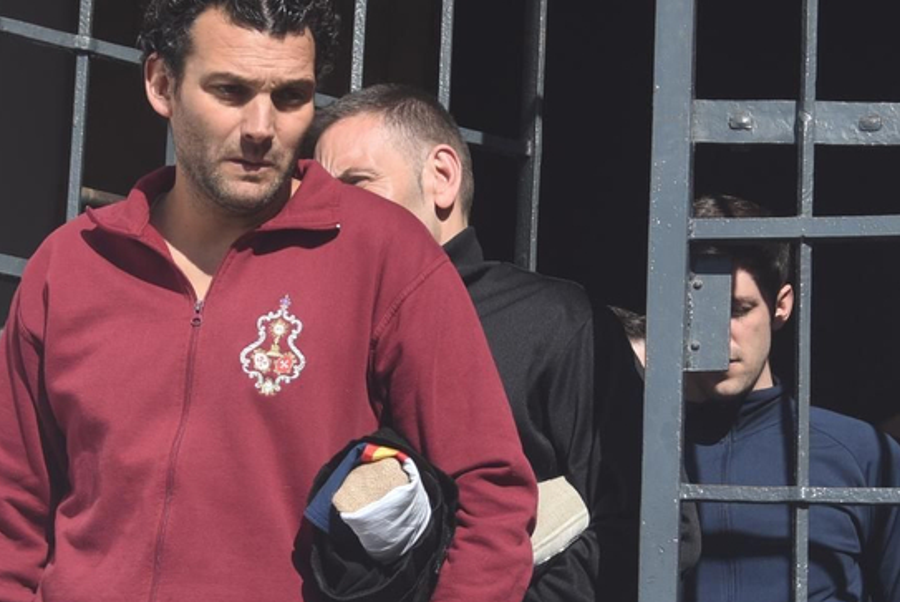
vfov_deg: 8.5
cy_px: 343
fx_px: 4053
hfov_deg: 12.7
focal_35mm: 162
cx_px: 487
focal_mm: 55
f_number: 8
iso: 140
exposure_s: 1/500
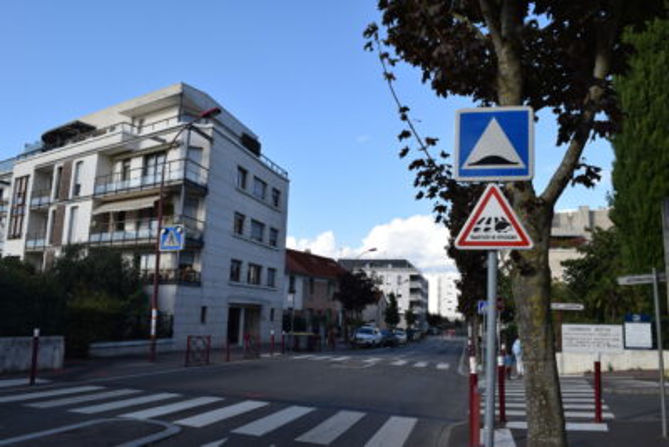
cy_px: 224
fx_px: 502
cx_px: 334
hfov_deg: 67.4
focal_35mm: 27
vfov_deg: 48.0
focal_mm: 18
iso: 200
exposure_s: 1/320
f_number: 9
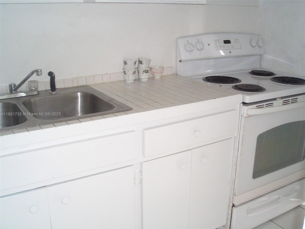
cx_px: 152
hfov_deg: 51.4
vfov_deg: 39.7
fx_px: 317
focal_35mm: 36
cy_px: 114
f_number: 4
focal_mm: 4.8
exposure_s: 1/40
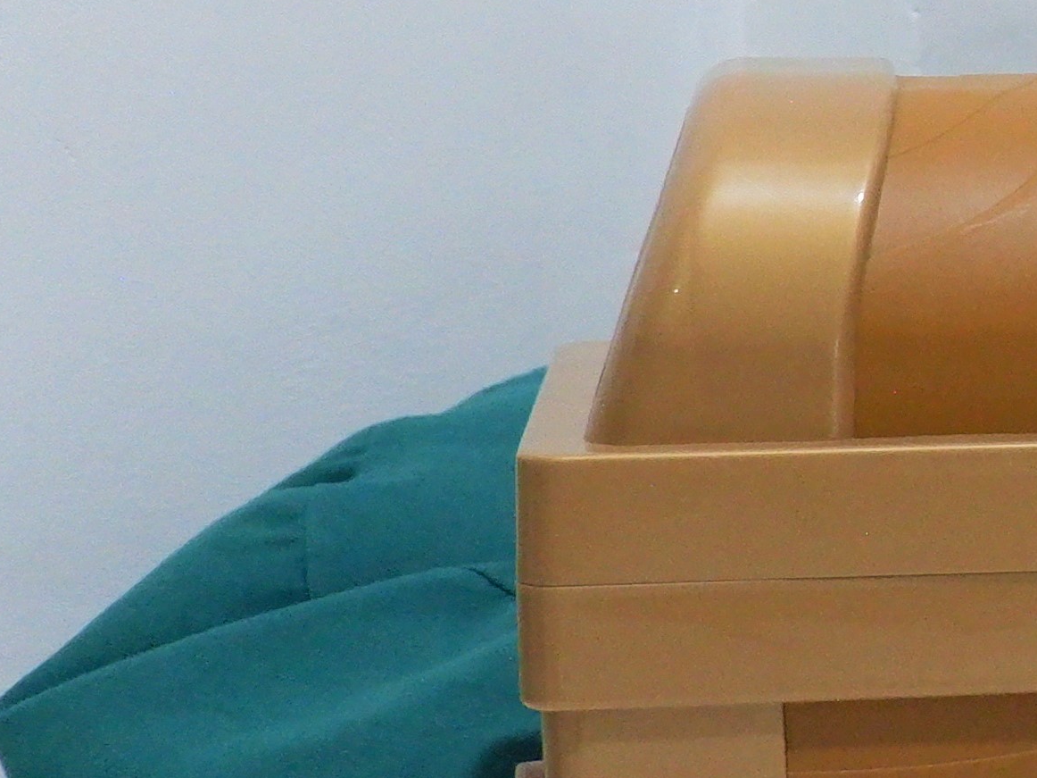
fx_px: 4463
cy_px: 118
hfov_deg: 11.7
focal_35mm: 149
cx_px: 2153
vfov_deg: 9.9
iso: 2500
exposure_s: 1/42
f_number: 3.8
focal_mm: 20.1
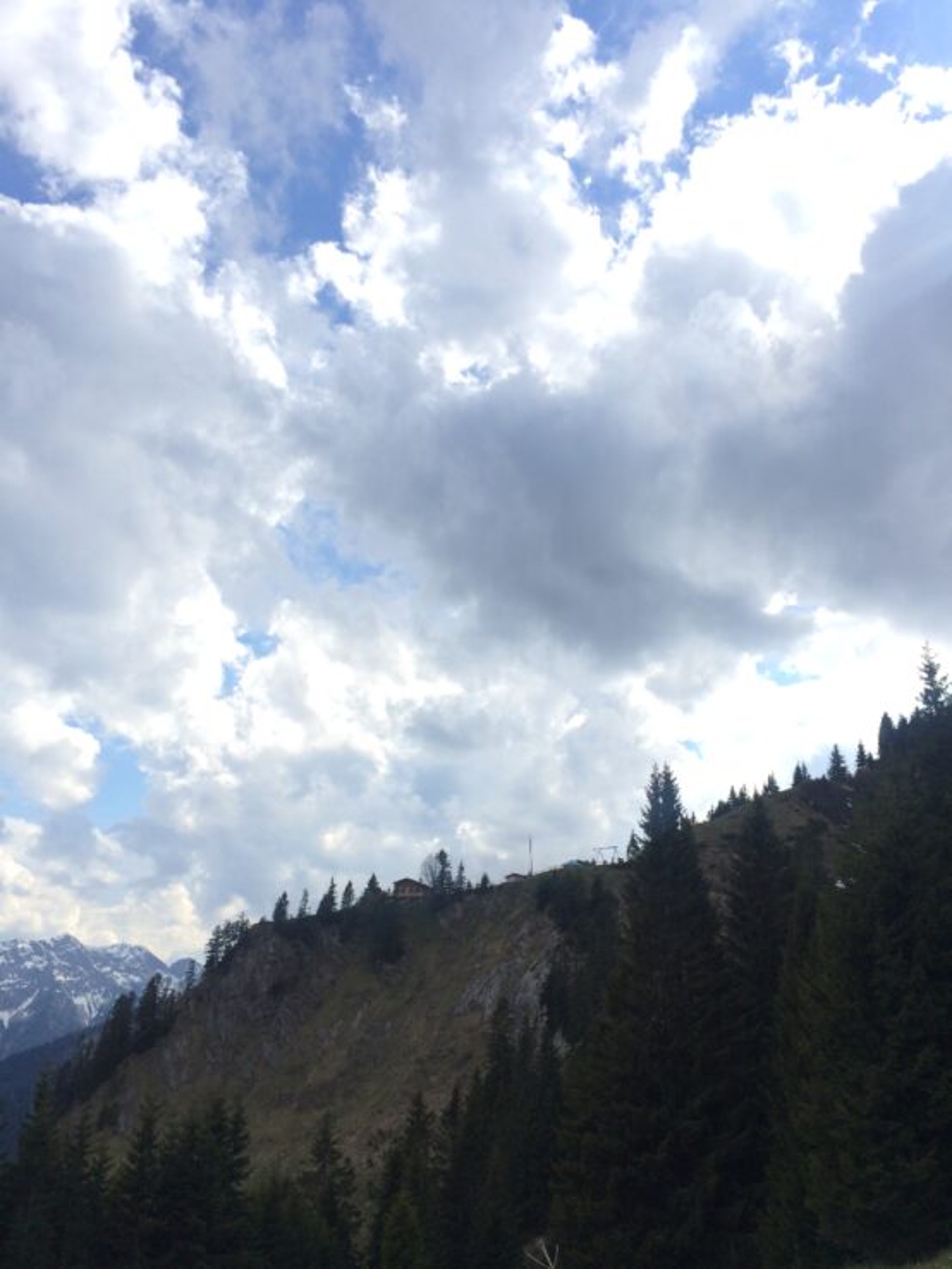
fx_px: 1063
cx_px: 476
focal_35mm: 29
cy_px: 634
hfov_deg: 48.3
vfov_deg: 61.6
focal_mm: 4.15
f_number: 2.2
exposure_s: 1/1866
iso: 32
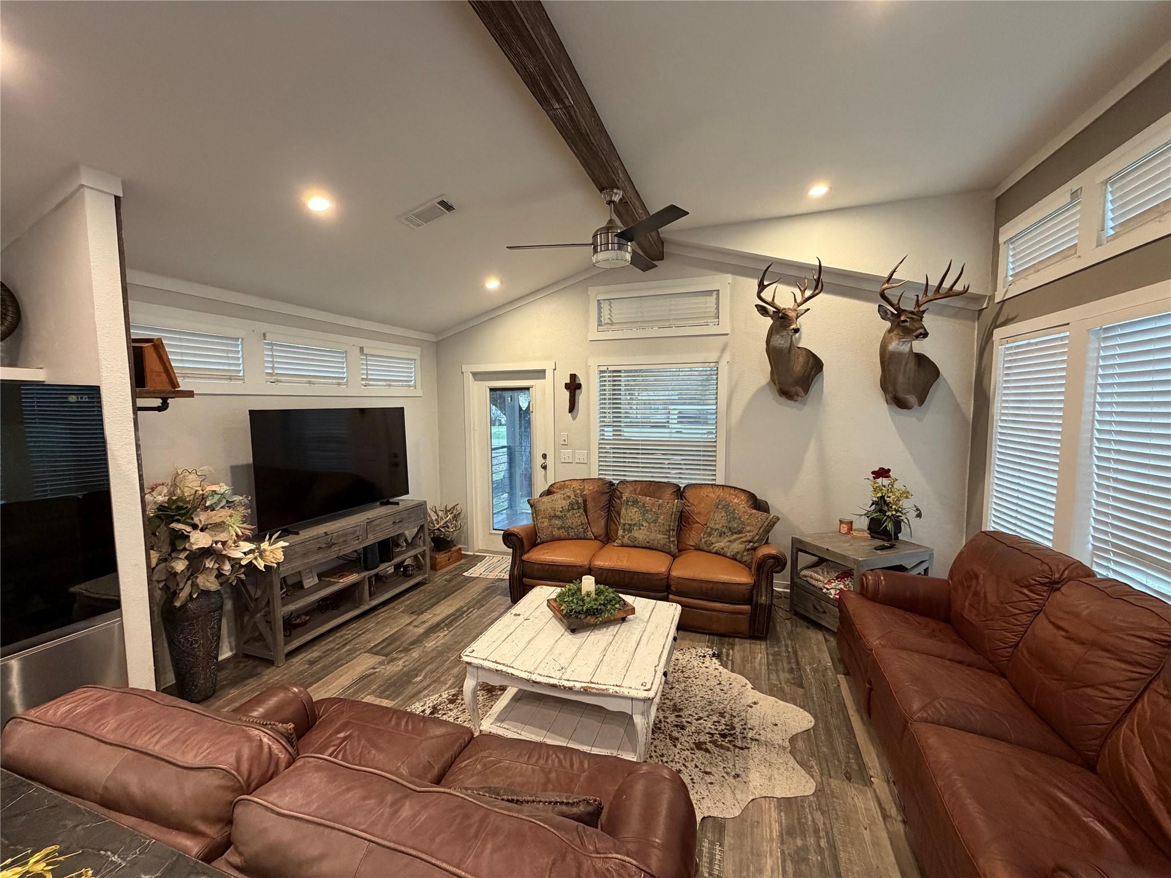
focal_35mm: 14
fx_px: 474
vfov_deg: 85.7
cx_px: 586
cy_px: 439
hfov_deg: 102.1
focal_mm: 2.22
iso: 400
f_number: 2.2
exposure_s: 1/60
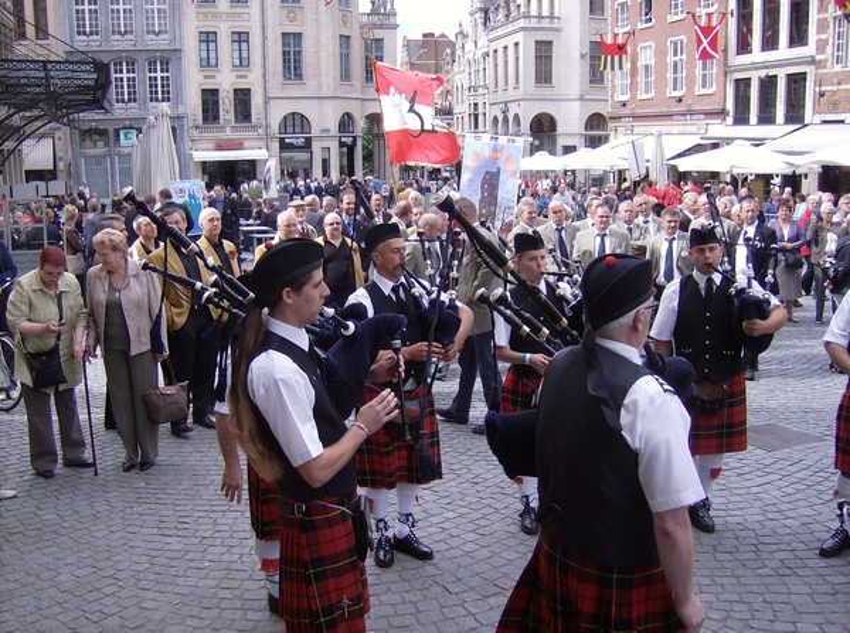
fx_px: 882
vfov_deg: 39.5
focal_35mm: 36
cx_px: 425
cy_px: 316
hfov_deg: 51.5
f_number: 2.8
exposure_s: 1/334
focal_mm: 6
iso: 100
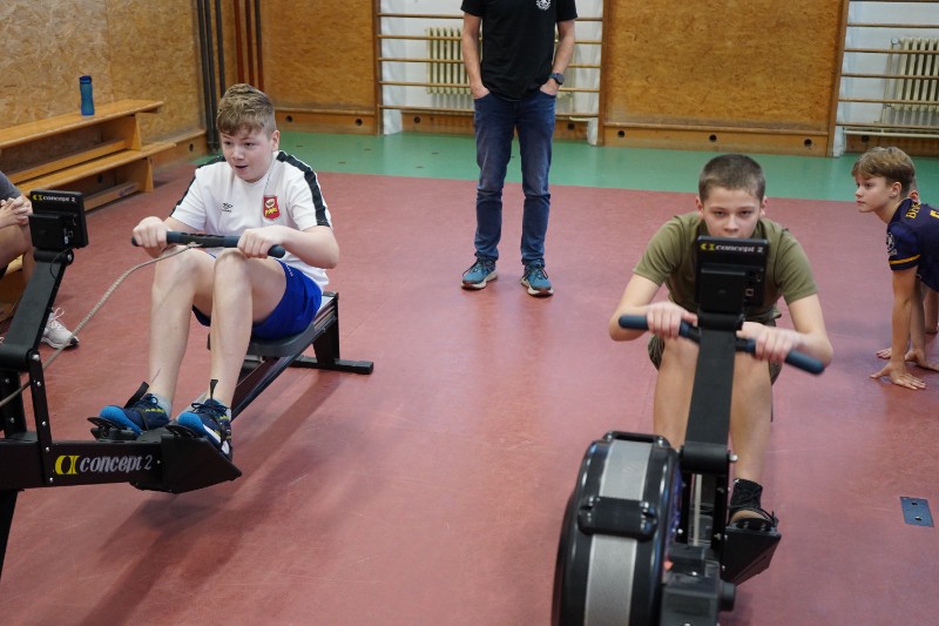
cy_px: 313
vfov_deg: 32.6
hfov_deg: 47.4
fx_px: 1069
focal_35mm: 41
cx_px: 470
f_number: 4.5
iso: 3200
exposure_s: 1/160
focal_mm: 41
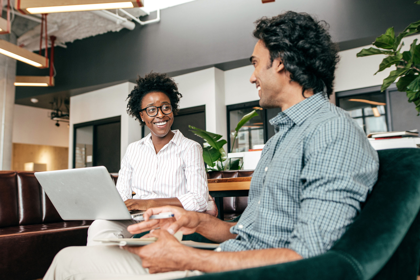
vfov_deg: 43.6
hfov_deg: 61.9
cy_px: 140
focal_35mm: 30
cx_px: 210
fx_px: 350
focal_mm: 20
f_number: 2
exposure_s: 1/125
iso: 400
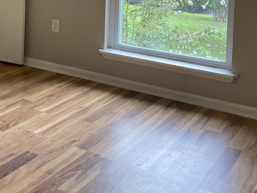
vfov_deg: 22.6
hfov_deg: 31.3
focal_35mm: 61
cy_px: -23
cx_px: 77
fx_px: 453
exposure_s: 1/120
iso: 50
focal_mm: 4.2
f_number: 1.6
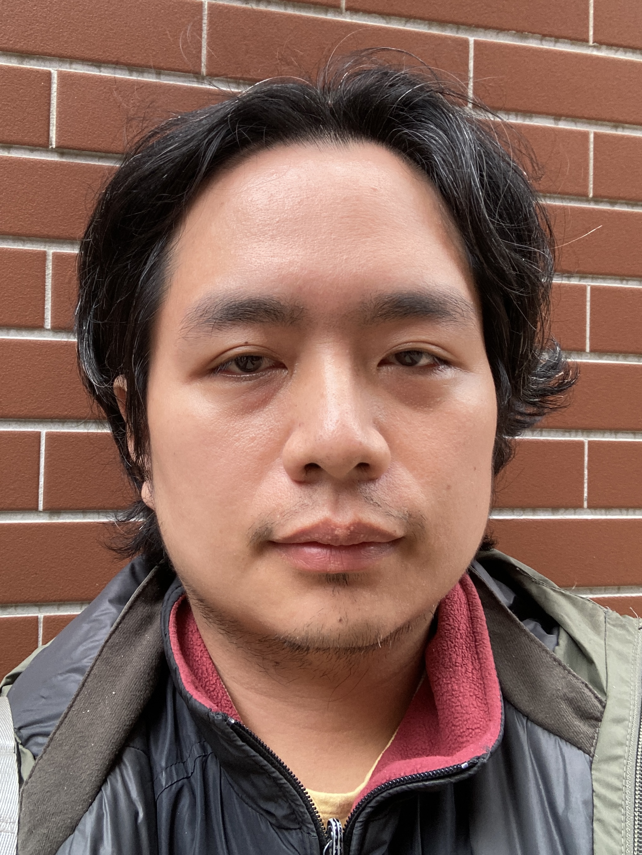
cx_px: 321
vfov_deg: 56.8
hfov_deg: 44.2
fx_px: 790
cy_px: 428
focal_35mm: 32
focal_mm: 2.87
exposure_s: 1/60
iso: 80
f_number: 2.2
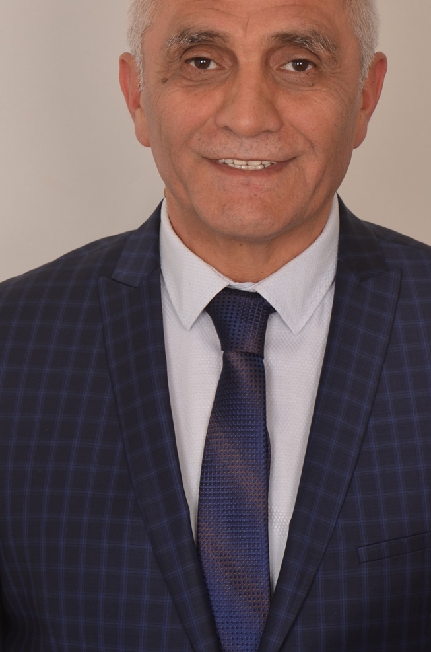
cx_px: 258
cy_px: 184
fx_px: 4062
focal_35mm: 225
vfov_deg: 9.2
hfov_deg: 6.1
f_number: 8
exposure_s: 1/100
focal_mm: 98
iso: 160
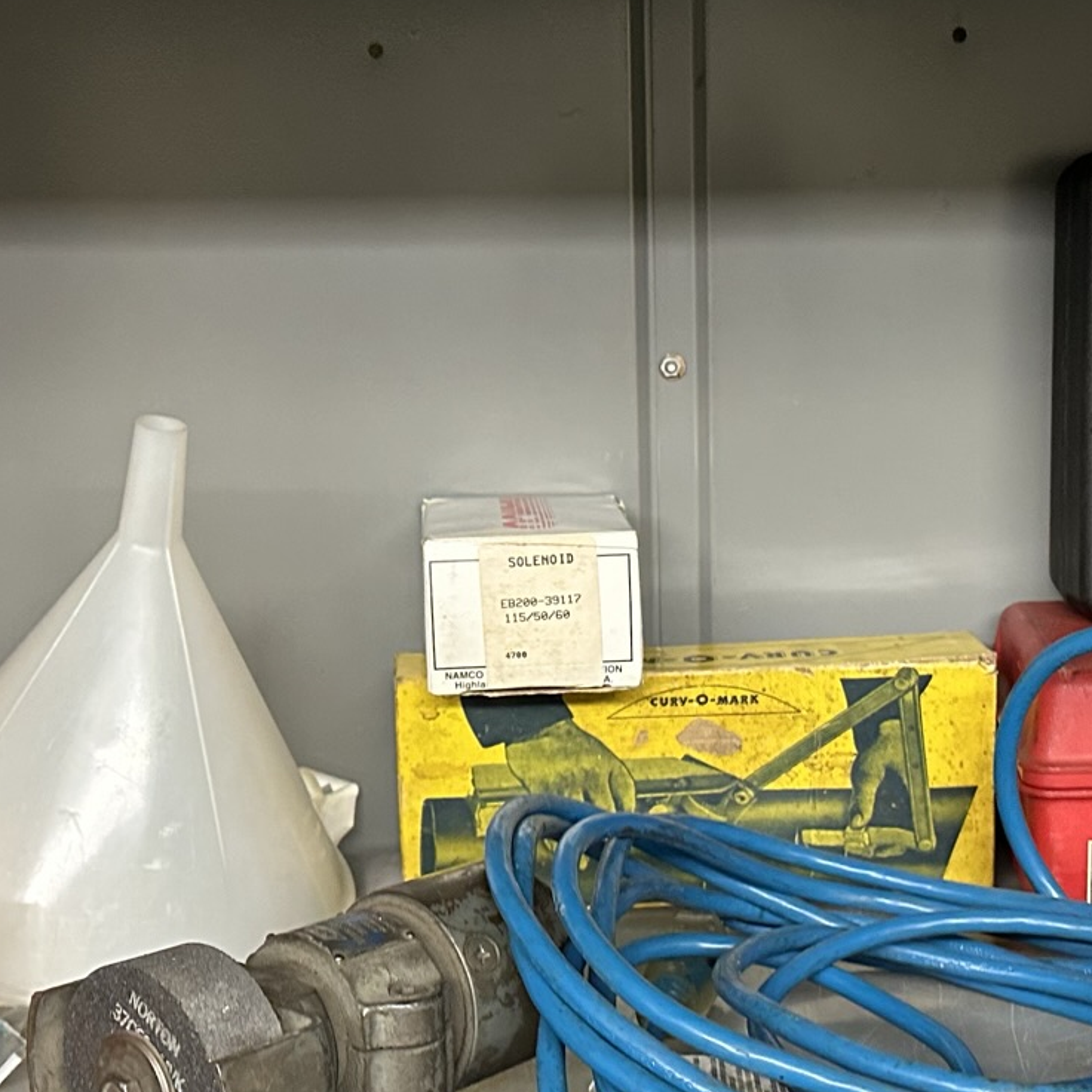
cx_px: 625
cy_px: 660
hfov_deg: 29.0
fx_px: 2106
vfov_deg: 29.0
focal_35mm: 59
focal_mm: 6.86
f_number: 1.78
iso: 400
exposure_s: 1/60
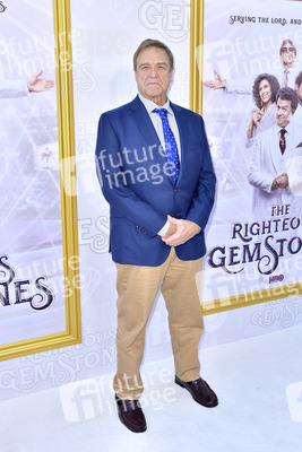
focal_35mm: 35
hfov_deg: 37.9
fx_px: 440
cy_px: 226
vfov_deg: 54.4
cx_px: 151
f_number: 7.1
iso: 320
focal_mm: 35
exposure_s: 1/250
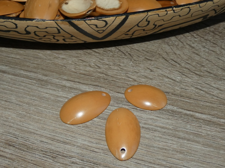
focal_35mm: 31
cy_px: 84
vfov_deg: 45.4
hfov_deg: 58.4
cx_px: 112
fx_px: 201
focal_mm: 5.5
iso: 125
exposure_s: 1/125
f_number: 3.3
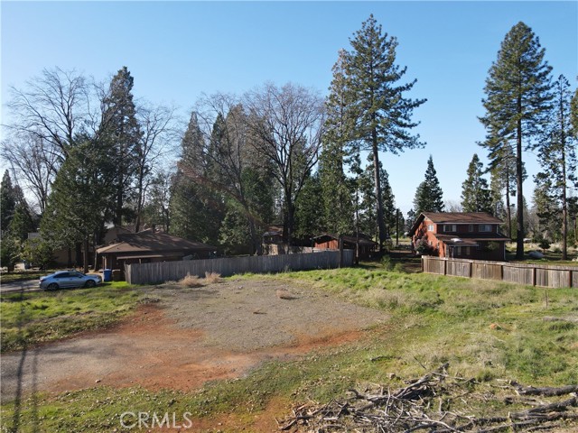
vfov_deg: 56.8
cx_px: 289
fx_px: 401
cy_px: 216
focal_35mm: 24
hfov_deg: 71.6
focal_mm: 4.5
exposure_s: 1/350
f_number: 2.8
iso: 110
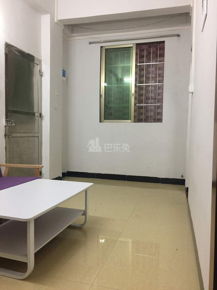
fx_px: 242
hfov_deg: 48.2
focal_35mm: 29
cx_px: 108
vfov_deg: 61.7
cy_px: 145
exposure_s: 1/33
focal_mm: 4.15
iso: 160
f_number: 2.2
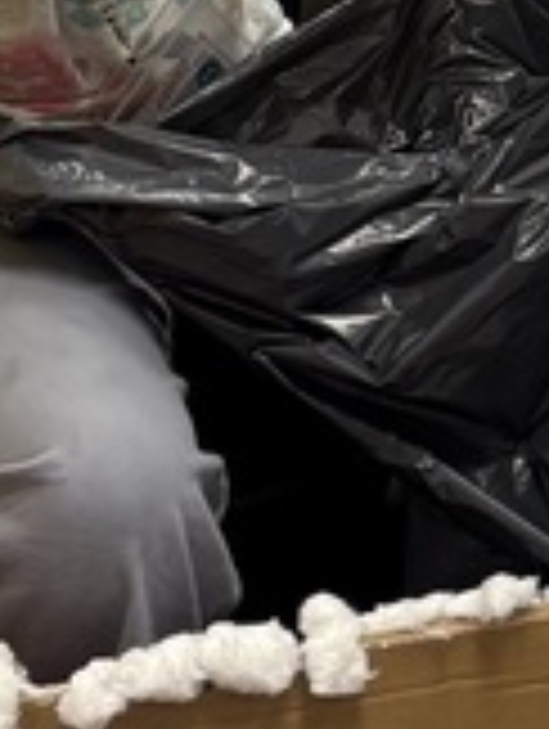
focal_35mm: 164
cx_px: 788
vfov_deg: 11.9
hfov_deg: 8.9
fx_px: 3459
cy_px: 14
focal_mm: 5.96
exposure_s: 1/60
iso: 100
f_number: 1.6
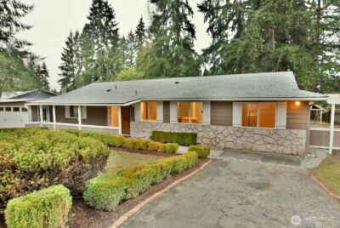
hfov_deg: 81.1
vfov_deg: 59.7
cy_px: 114
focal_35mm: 21
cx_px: 170
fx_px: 199
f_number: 5
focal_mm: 14
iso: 800
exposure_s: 1/15
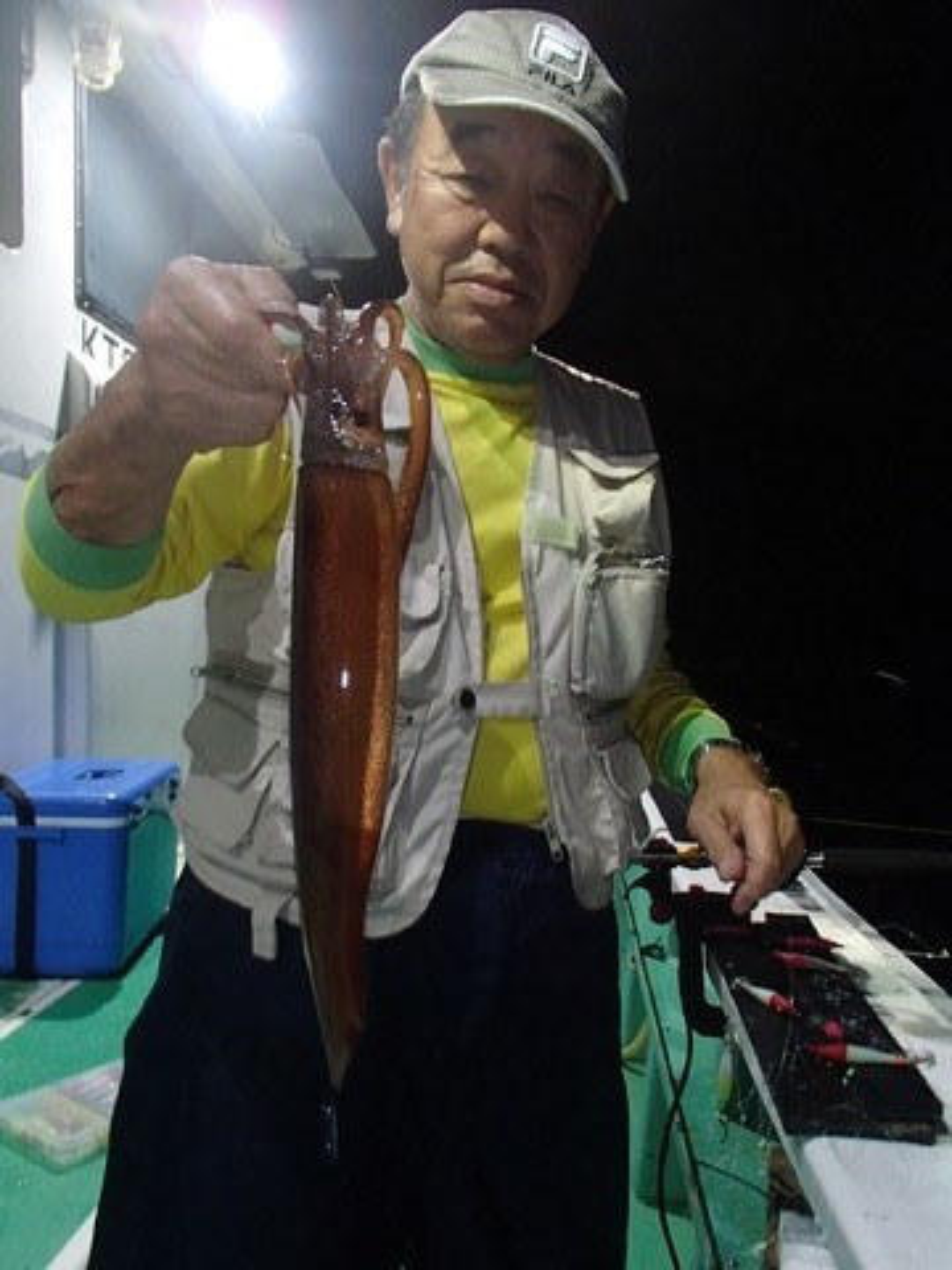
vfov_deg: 63.4
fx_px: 1027
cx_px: 476
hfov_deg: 49.7
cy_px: 635
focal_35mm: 28
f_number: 3.9
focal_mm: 5
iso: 400
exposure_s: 1/30
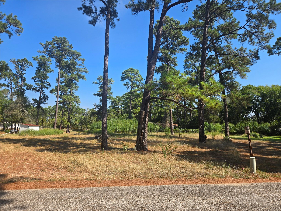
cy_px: 106
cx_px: 140
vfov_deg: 58.9
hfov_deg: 73.9
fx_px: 187
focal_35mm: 23
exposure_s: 1/1199
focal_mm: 5.4
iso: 25
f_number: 1.8
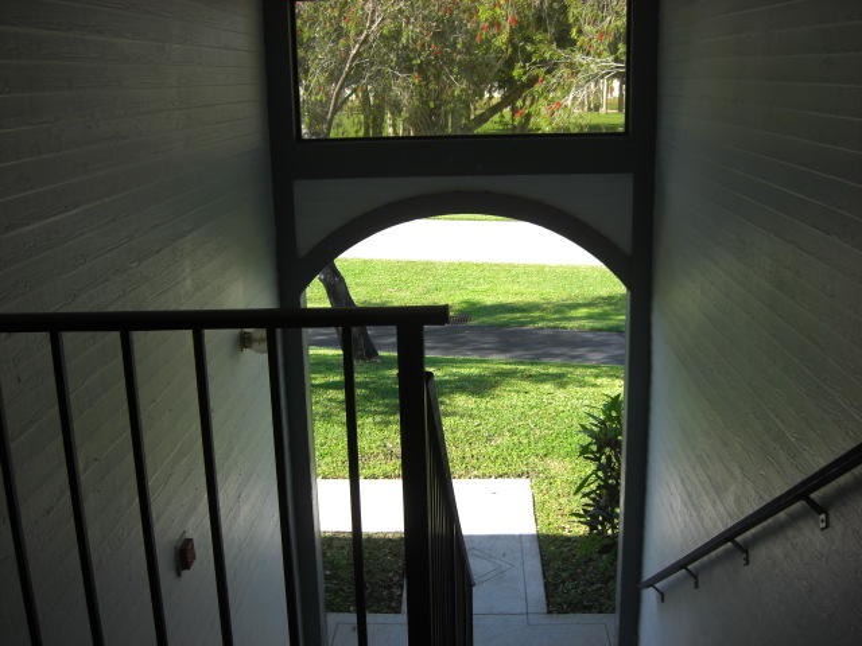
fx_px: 946
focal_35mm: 38
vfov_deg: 37.7
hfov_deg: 49.0
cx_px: 431
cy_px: 323
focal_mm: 7.9
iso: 80
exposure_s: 1/320
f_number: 2.8
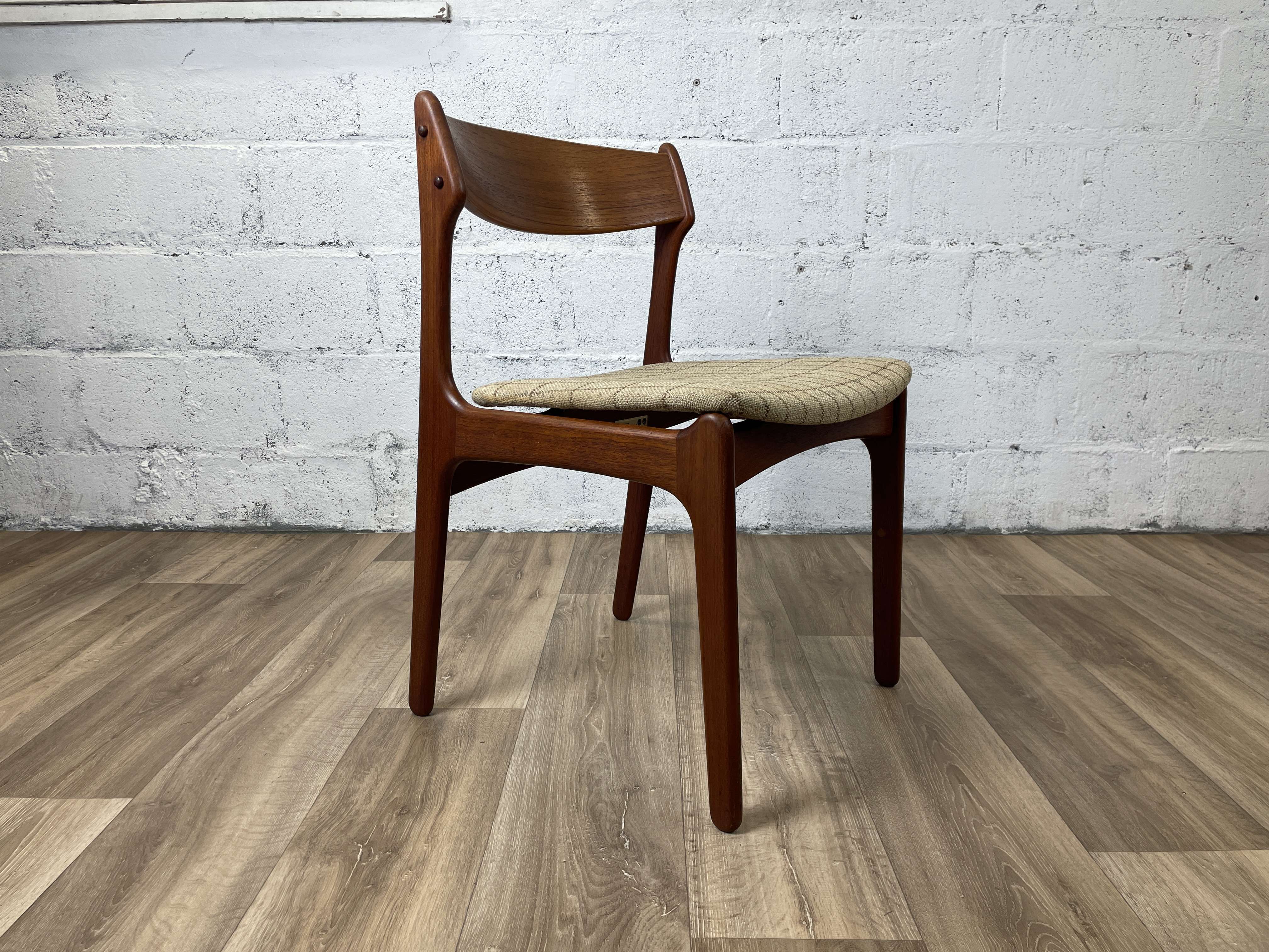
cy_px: 476
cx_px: 634
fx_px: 953
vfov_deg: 53.1
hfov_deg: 67.3
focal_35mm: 26
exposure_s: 1/100
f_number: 1.6
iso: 40
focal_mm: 4.2
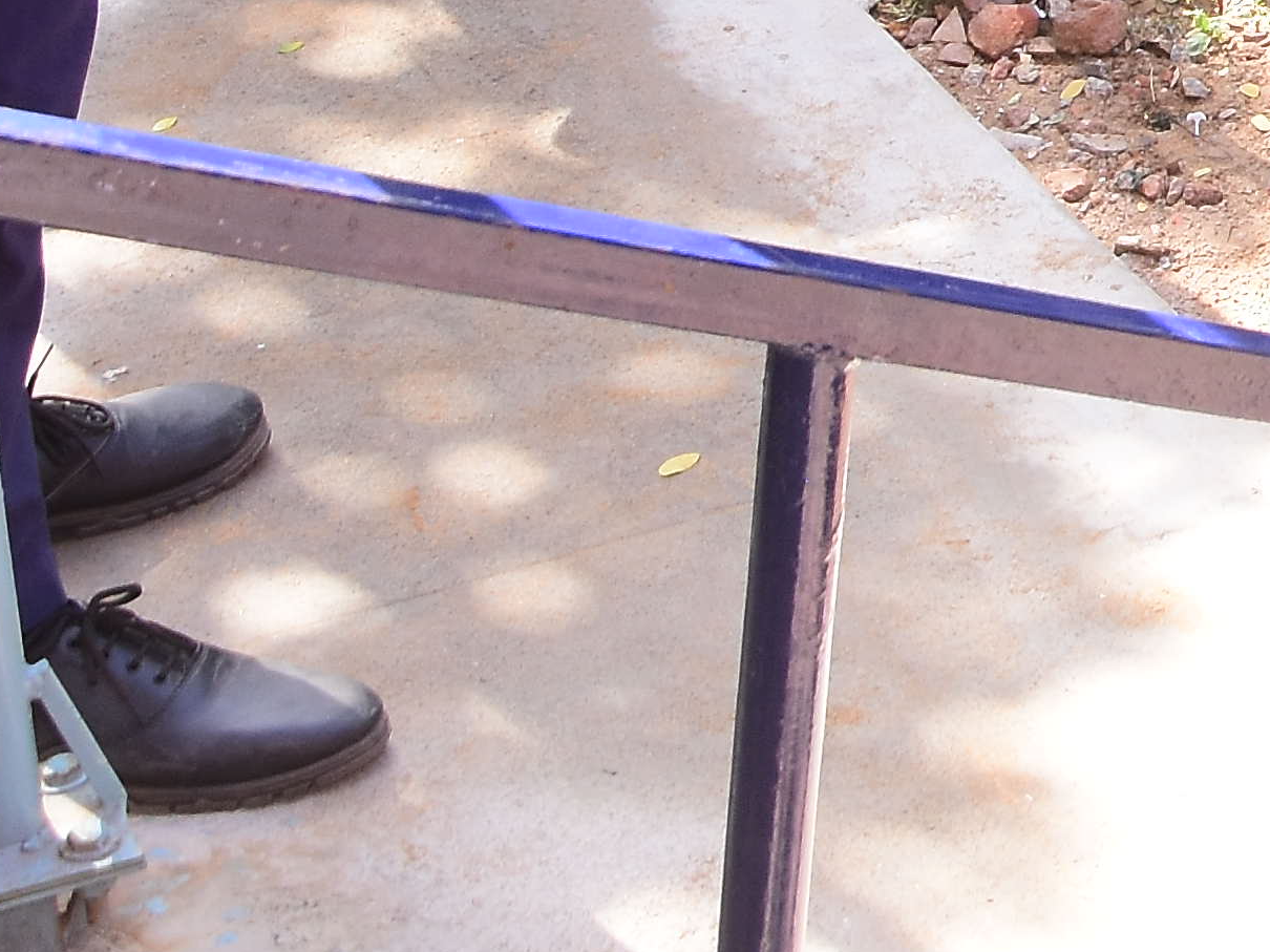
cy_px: -925
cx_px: 2463
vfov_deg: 5.8
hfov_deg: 7.6
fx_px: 9184
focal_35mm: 250
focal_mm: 35
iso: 320
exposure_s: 1/125
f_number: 8
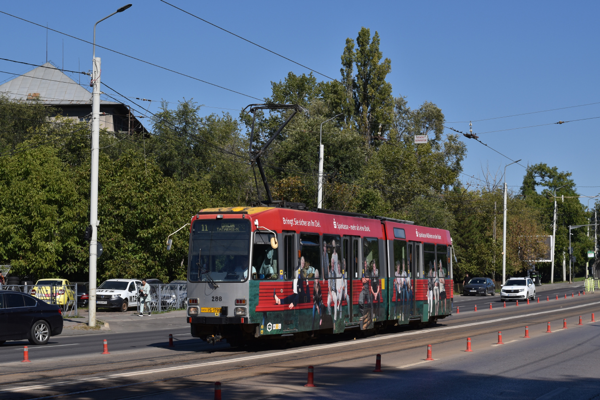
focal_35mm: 75
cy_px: 200
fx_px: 1250
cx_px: 300
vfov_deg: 18.2
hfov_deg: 27.0
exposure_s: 1/1000
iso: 160
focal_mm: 50
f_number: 8
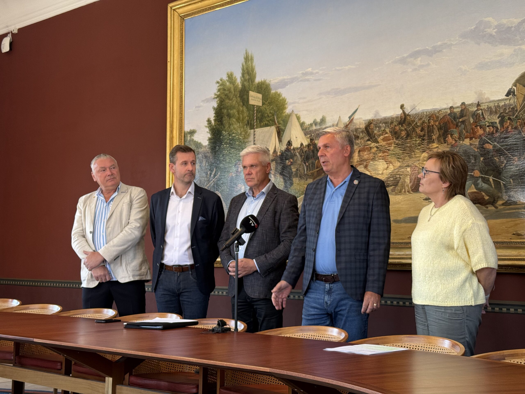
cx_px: 262
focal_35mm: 48
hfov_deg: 39.7
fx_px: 728
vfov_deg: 30.3
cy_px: 197
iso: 100
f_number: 1.78
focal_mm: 6.76
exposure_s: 1/64
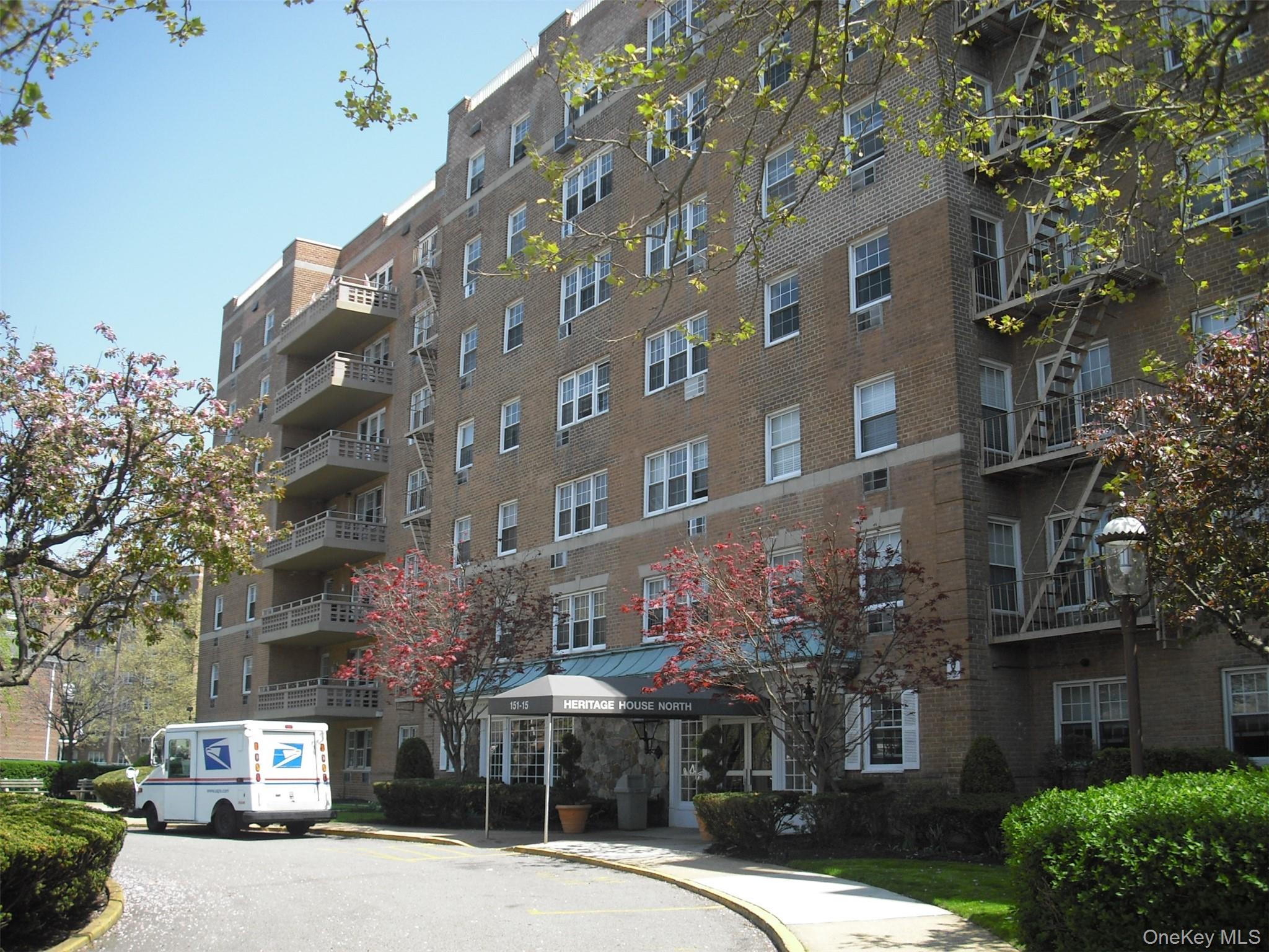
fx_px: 1393
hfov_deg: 49.0
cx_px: 634
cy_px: 476
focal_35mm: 38
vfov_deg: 37.7
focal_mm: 6.2
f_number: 5.6
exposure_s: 1/125
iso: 64
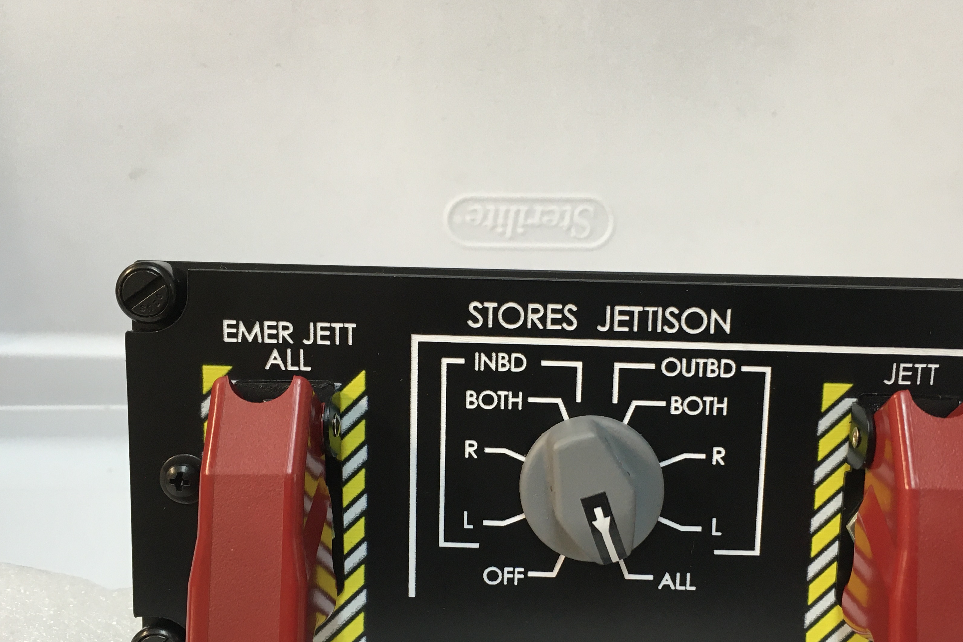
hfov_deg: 50.6
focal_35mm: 38
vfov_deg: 34.6
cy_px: 443
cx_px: 531
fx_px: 1017
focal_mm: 4.15
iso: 64
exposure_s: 1/30
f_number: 2.2
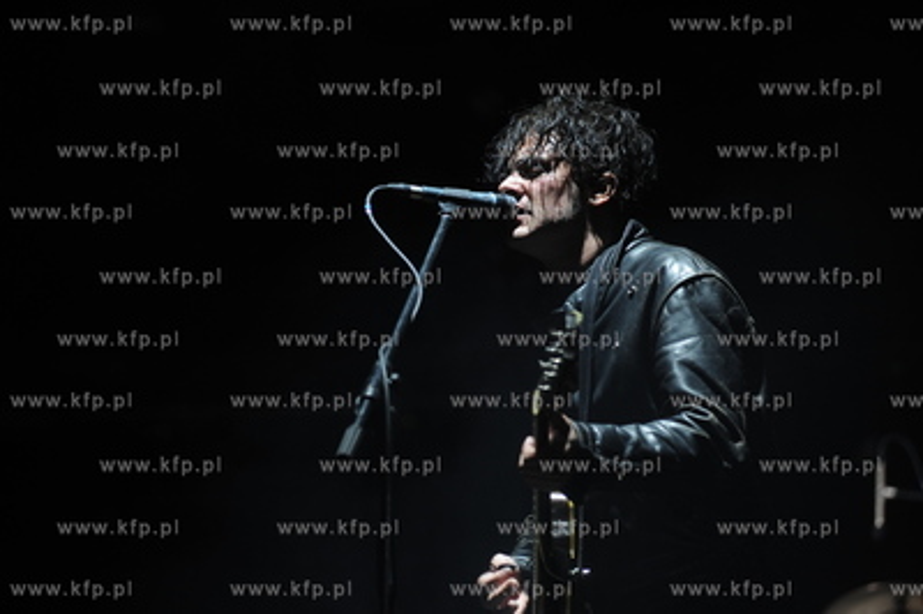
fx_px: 3458
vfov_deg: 10.1
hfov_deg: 15.2
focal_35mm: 135
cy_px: 307
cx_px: 462
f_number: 4
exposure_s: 1/160
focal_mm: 135
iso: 800
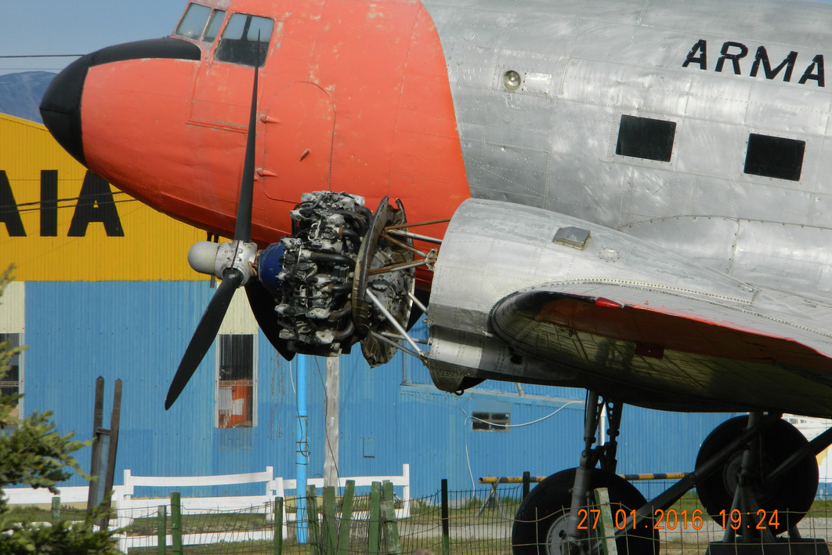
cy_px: 271
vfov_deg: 5.9
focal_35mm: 231
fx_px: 5338
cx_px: 416
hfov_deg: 8.9
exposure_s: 1/500
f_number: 5.4
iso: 80
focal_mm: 39.7
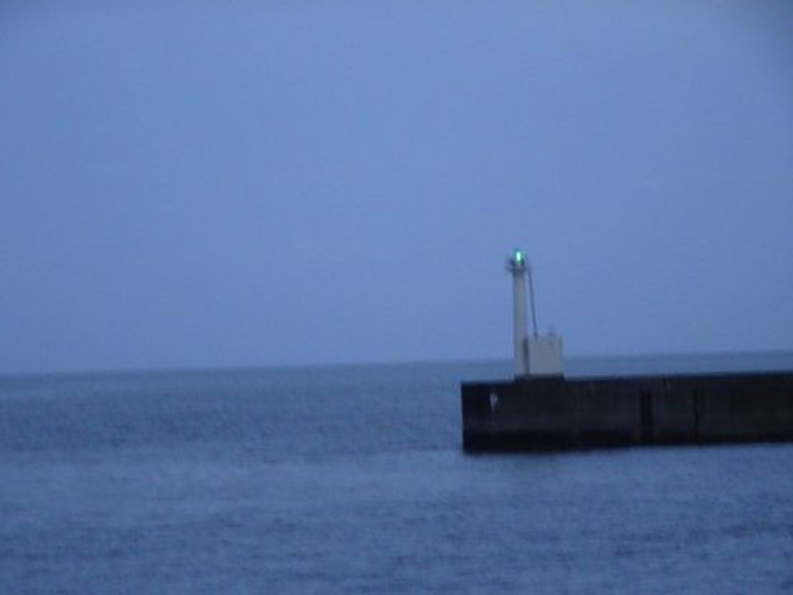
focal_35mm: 168
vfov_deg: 8.8
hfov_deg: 11.8
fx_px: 3849
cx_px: 396
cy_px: 298
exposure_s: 1/25
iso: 800
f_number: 5.6
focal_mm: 28.74
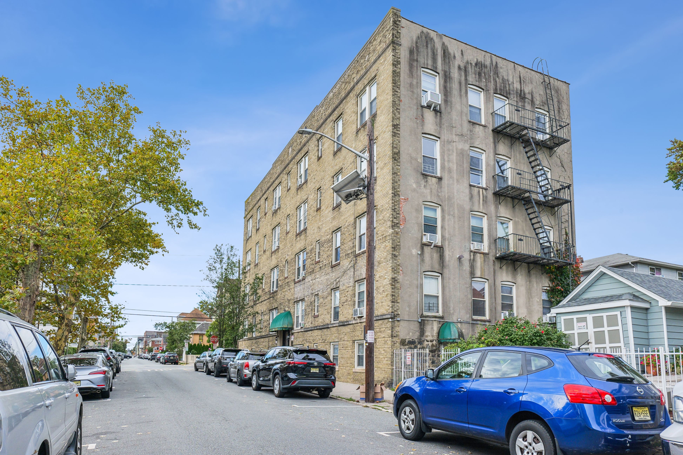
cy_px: 228
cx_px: 342
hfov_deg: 78.6
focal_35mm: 22
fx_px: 417
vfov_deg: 57.2
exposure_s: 1/1000
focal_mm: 22
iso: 640
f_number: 6.3
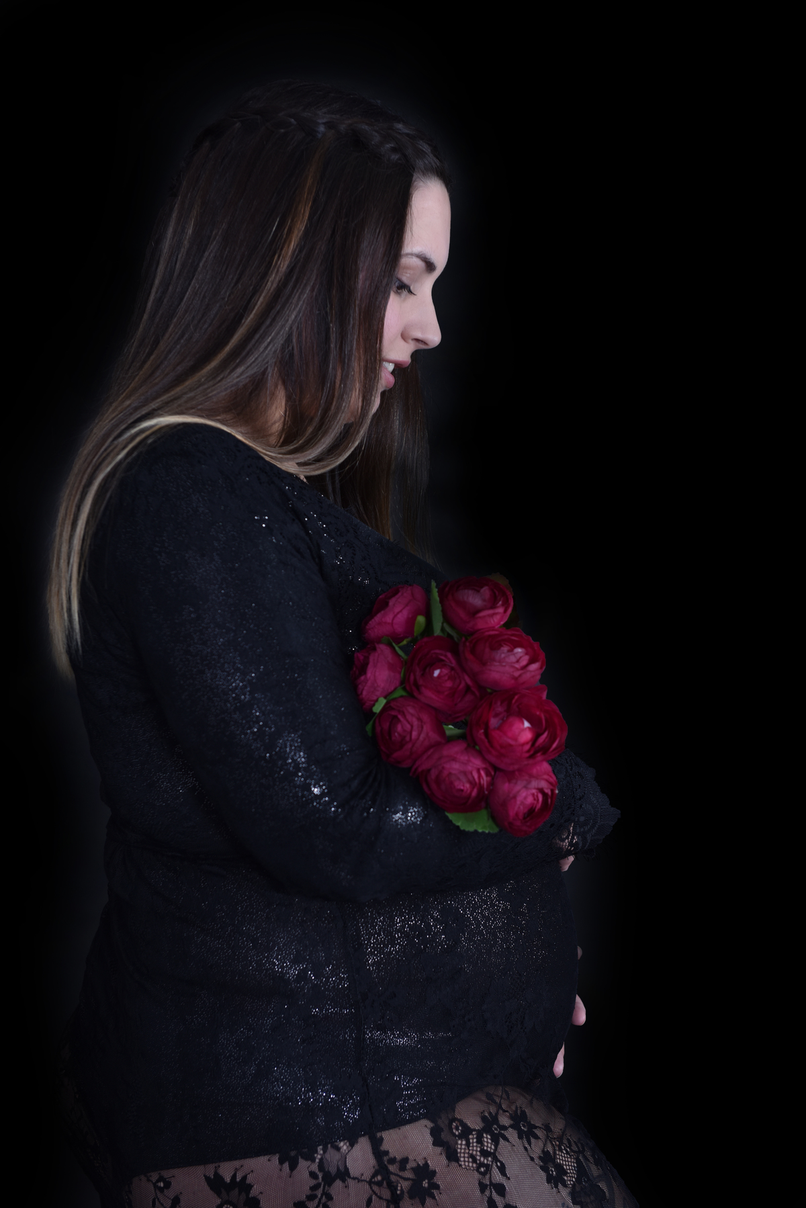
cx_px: 403
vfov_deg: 28.8
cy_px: 604
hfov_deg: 19.5
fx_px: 2349
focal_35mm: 70
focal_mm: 70
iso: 200
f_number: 5.6
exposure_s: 1/125
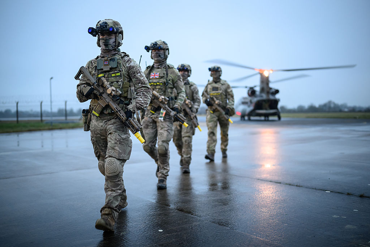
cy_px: 124
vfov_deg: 37.9
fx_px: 360
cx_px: 185
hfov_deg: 54.4
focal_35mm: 35
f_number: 1.2
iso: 1250
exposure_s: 1/100
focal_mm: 35
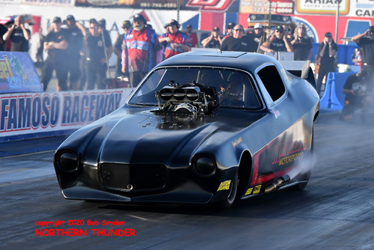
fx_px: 2027
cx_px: 187
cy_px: 125
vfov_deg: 7.1
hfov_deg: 10.5
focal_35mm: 195
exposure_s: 1/1000
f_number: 5.6
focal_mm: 130
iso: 320
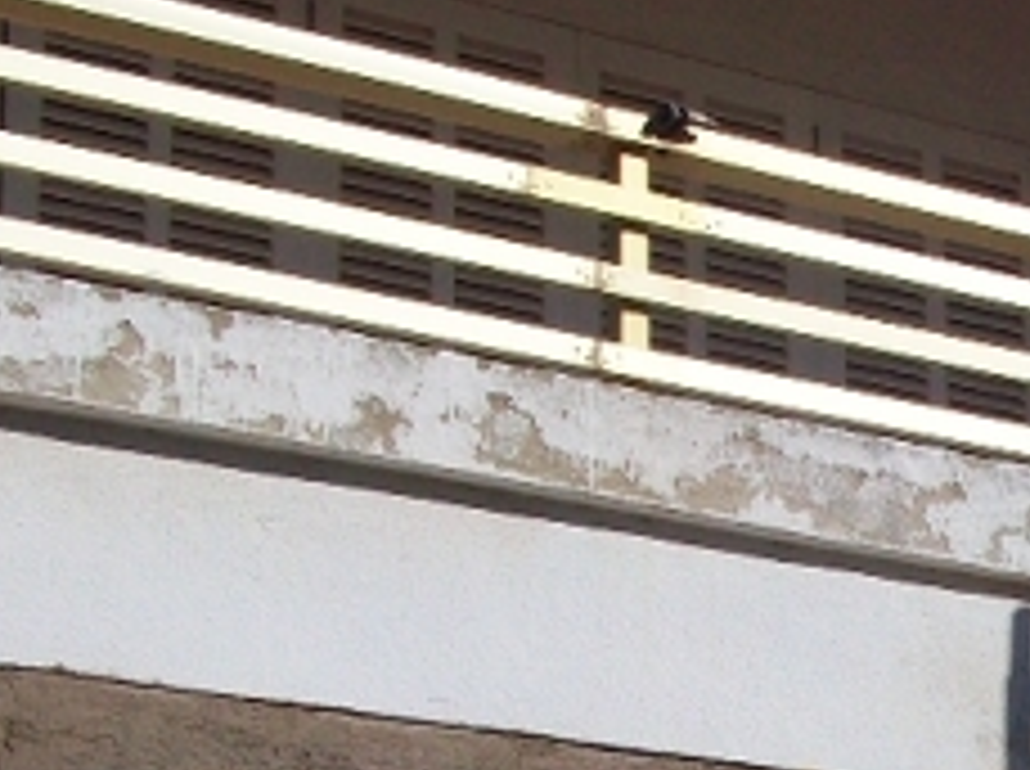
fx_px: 3743
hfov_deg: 14.8
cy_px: 826
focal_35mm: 126
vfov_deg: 11.6
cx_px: 1453
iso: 64
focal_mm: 5.7
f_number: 5.5
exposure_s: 1/800
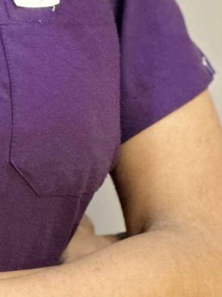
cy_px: -115
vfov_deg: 5.0
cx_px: -128
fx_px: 3399
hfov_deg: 3.7
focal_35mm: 397
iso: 320
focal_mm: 9
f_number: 2.8
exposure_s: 1/25
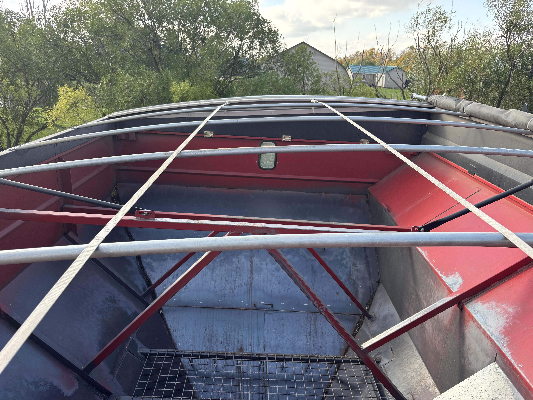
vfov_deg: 53.1
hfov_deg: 67.3
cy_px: 200
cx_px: 266
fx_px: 400
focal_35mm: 26
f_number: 1.6
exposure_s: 1/493
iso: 50
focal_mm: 5.96
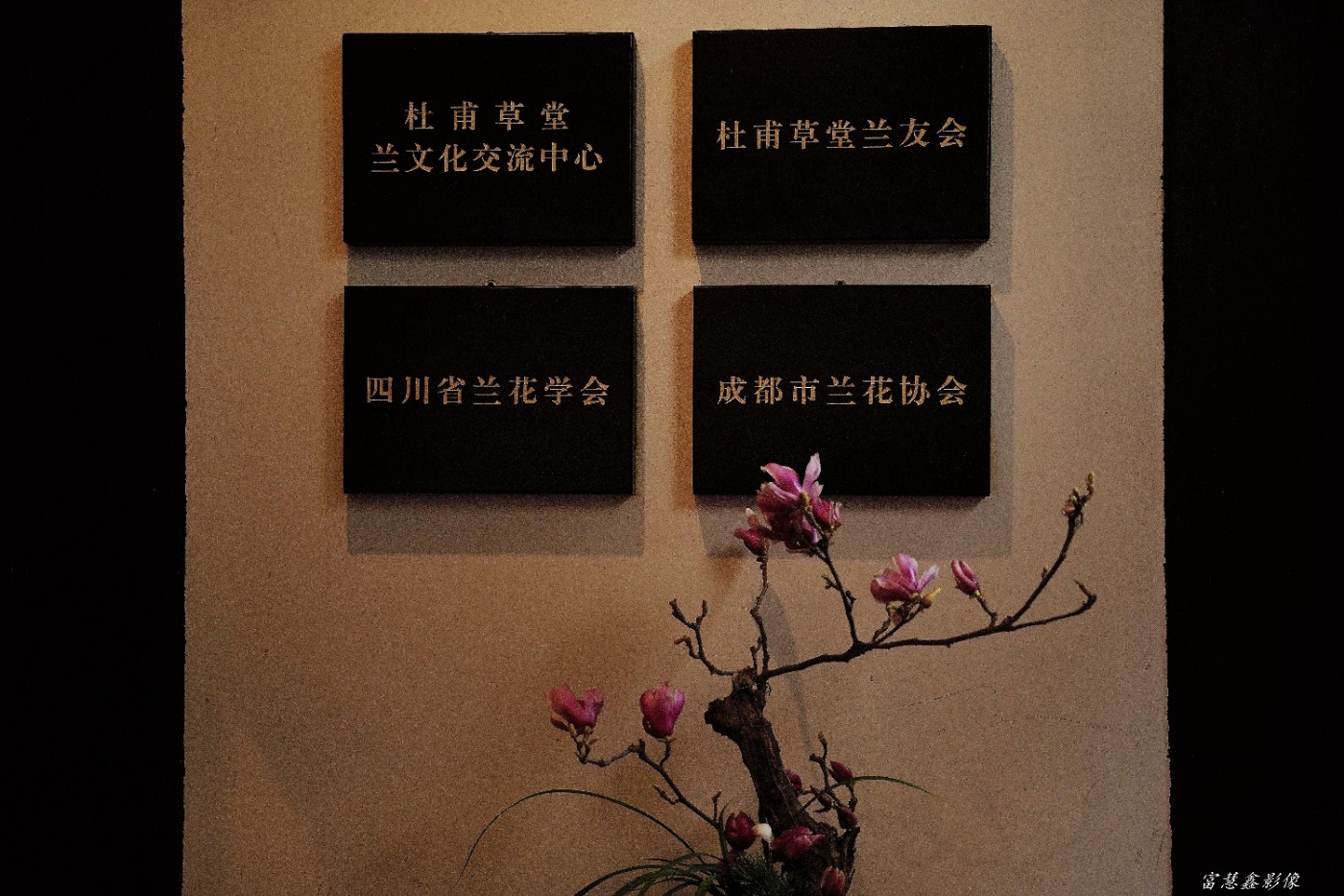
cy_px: 448
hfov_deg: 42.7
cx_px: 672
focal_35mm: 46
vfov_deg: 29.2
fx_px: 1717
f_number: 4
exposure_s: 1/160
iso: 400
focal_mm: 46
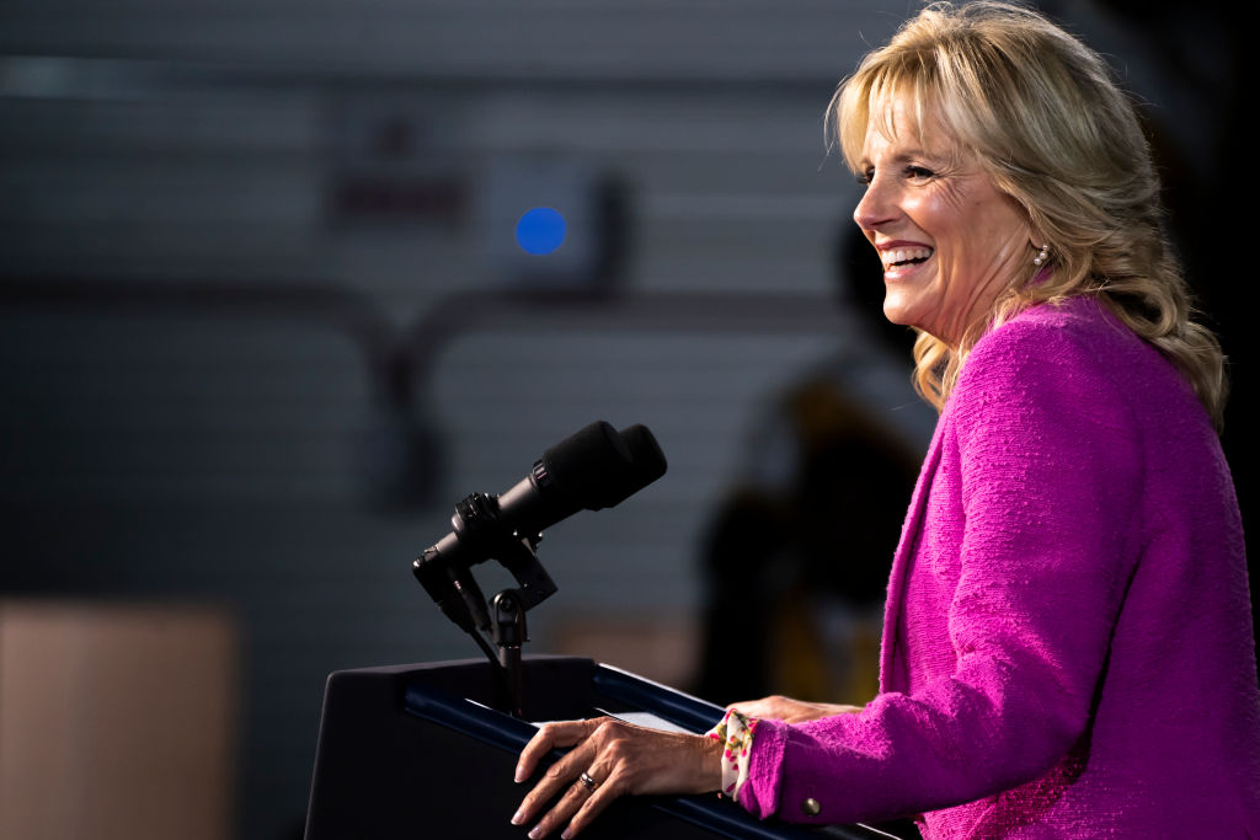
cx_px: 630
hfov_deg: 5.2
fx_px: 14001
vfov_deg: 3.4
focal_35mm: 400
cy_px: 420
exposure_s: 1/200
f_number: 5.6
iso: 4000
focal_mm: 400
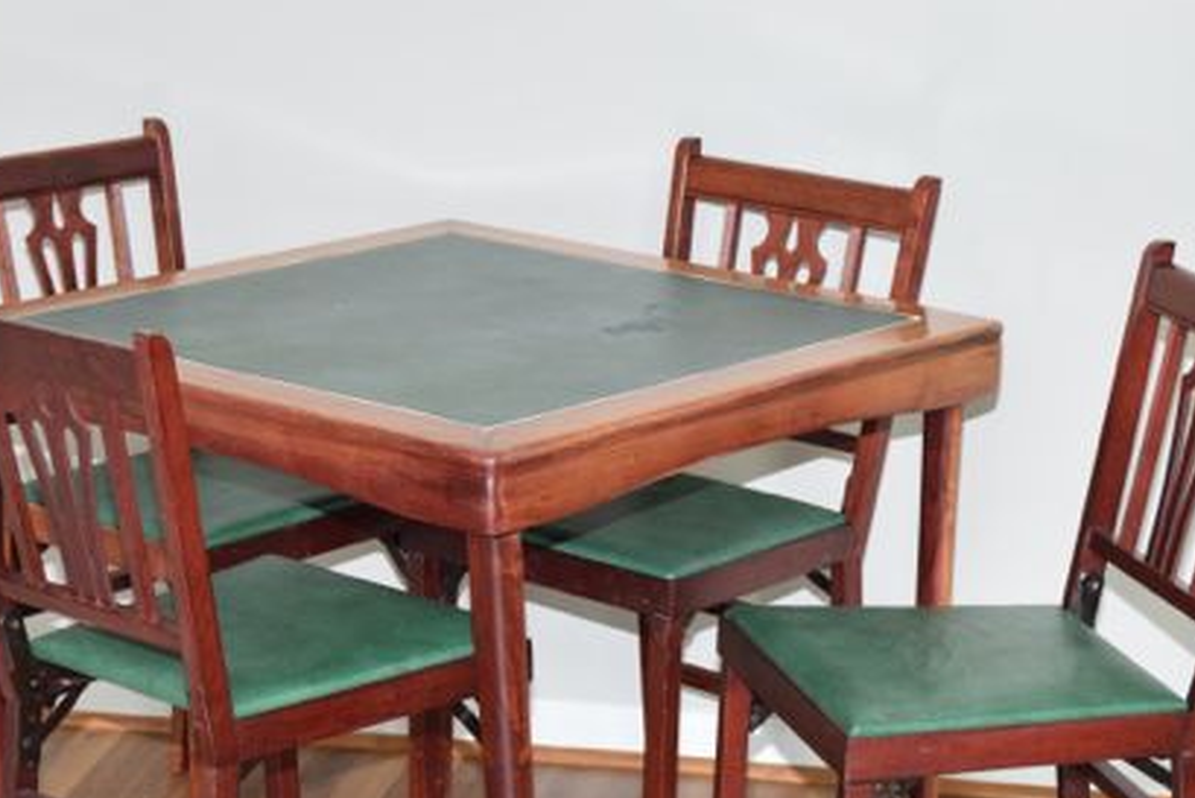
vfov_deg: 12.6
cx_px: 564
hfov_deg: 18.9
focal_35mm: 108
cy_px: 612
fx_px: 3586
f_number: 5.6
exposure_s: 1/125
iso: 800
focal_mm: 46
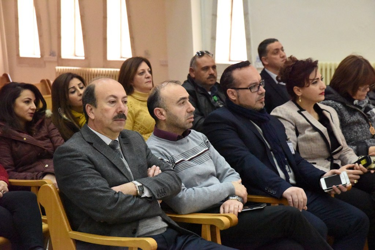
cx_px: 188
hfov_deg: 19.5
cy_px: 125
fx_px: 1094
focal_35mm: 105
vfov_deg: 13.0
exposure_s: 1/400
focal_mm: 105
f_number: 10
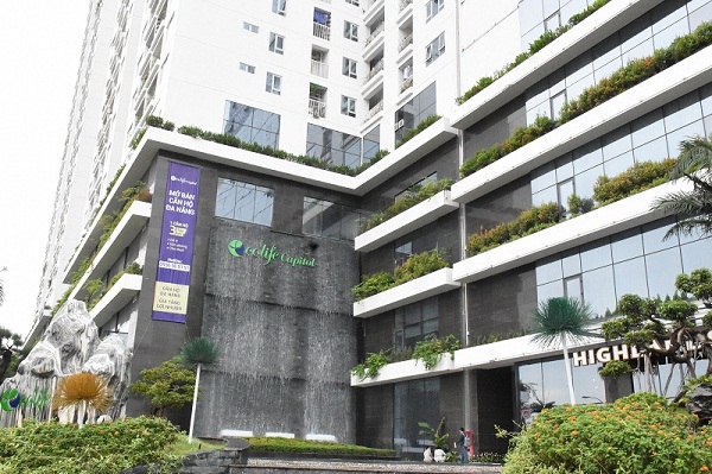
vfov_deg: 38.3
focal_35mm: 34
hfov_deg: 55.1
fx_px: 682
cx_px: 356
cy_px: 237
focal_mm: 23
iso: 10000
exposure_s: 1/800
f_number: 14
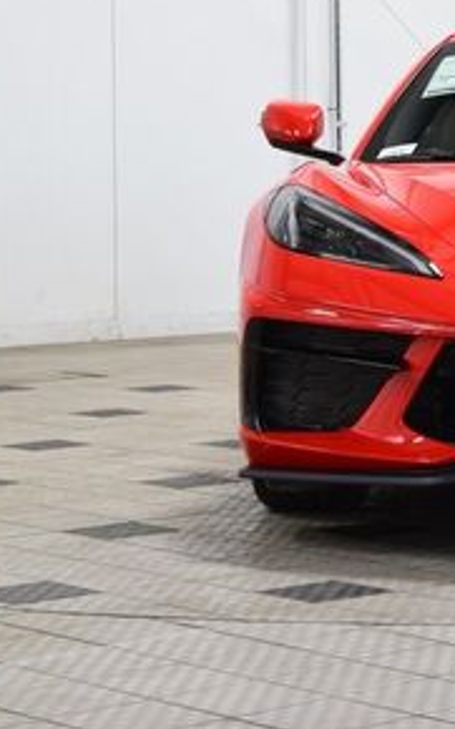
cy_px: 197
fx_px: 2681
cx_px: 651
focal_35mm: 135
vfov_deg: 15.4
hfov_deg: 9.5
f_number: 6.3
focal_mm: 40
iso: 450
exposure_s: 1/15
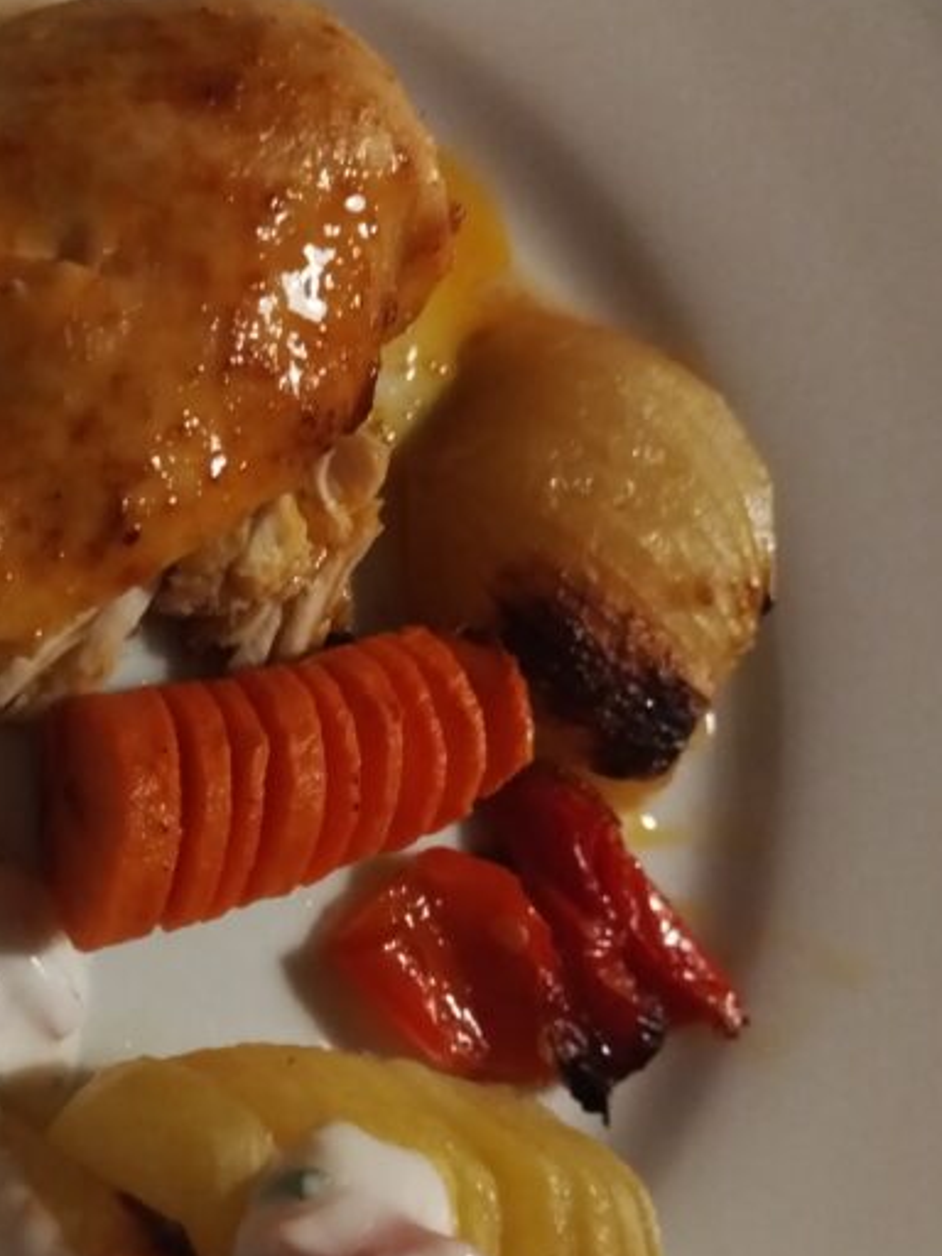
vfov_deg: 36.5
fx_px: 1887
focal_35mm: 52
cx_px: 64
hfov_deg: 26.9
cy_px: 812
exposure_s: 1/20
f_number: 1.8
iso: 754
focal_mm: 4.75
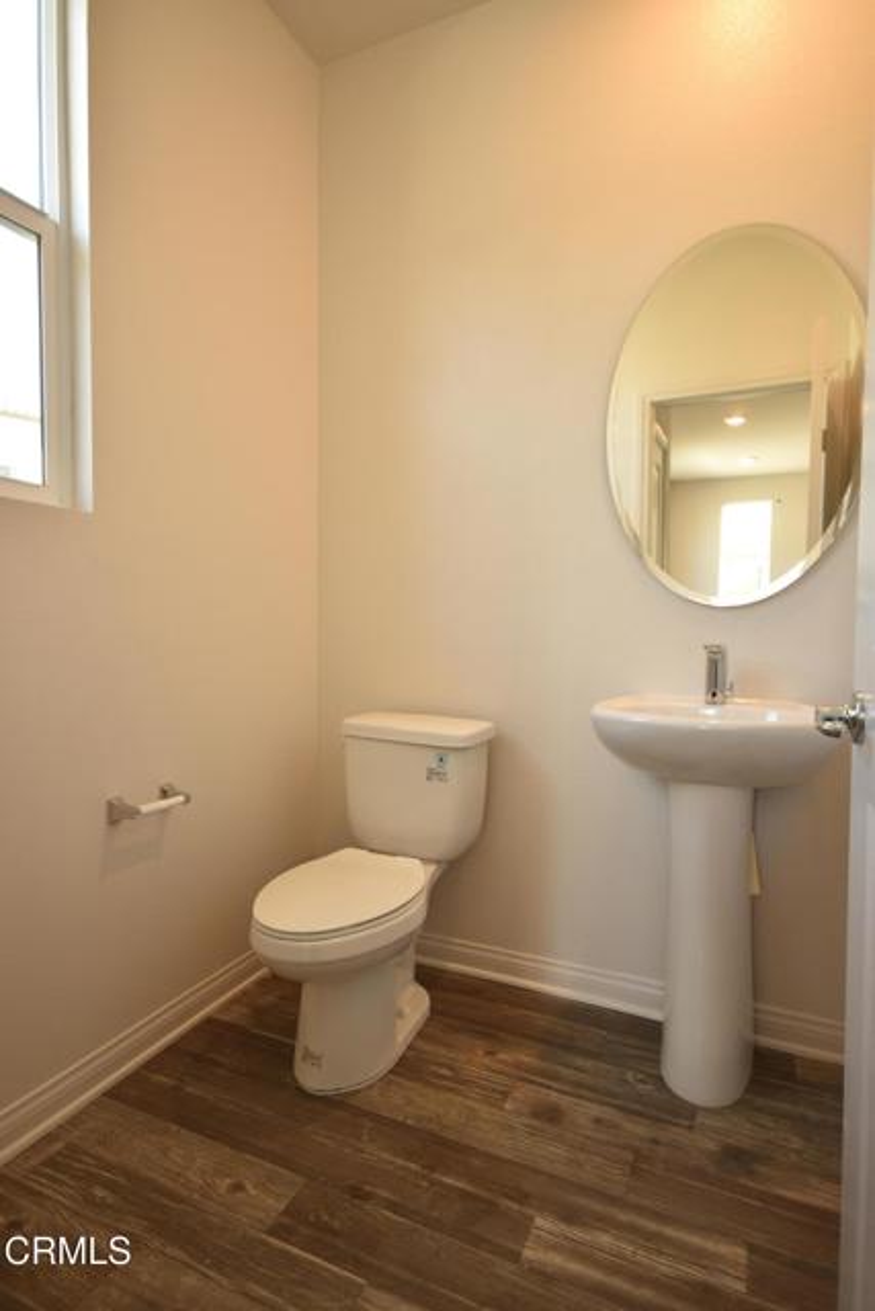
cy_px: 656
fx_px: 710
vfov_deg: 85.4
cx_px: 438
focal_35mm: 20
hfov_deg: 63.2
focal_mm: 13
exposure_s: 1/20
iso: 180
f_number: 4.5
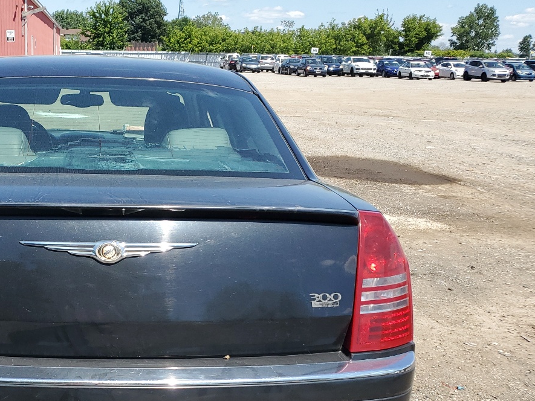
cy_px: 310
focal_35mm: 47
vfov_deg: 30.3
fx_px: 726
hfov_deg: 38.5
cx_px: 89
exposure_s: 1/2000
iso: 50
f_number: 1.5
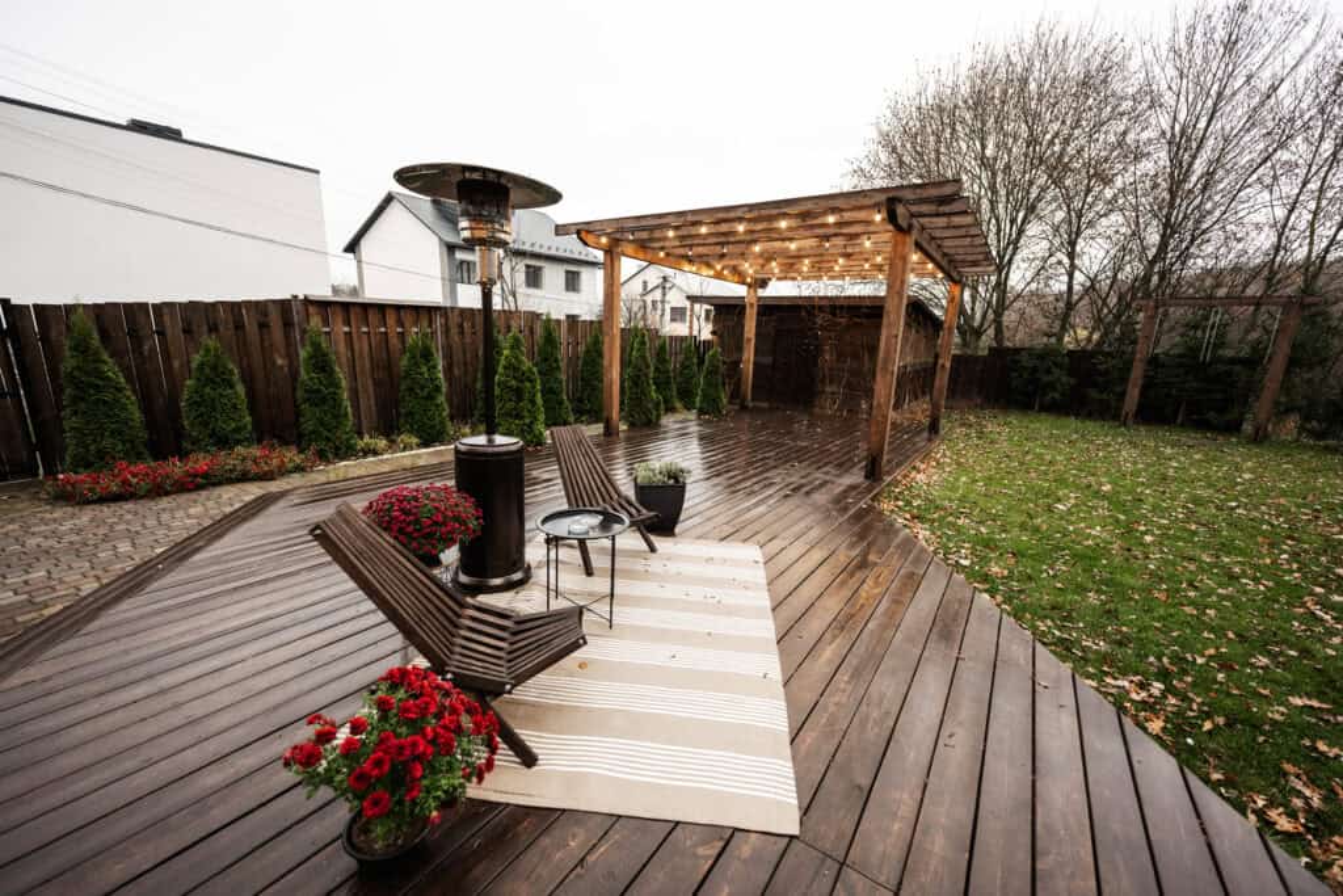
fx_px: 522
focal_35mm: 14
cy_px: 448
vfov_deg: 81.2
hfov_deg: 104.2
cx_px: 672
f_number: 2.8
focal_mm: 14
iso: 800
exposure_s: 1/250
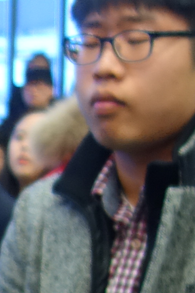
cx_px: -258
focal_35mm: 197
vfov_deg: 10.2
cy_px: 389
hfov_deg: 6.6
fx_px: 1602
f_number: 1.8
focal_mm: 10.4
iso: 500
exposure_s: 1/125
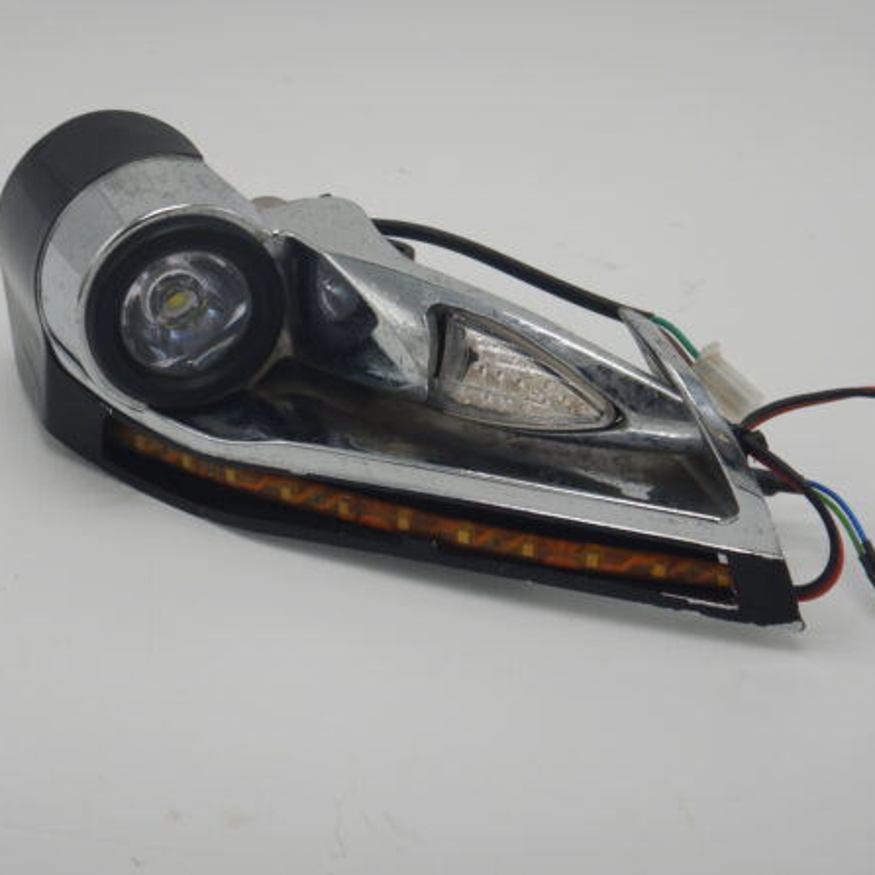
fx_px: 3432
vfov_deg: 14.5
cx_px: 420
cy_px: 436
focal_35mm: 120
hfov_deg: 14.5
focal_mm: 18.1
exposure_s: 1/160
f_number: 4.8
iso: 125
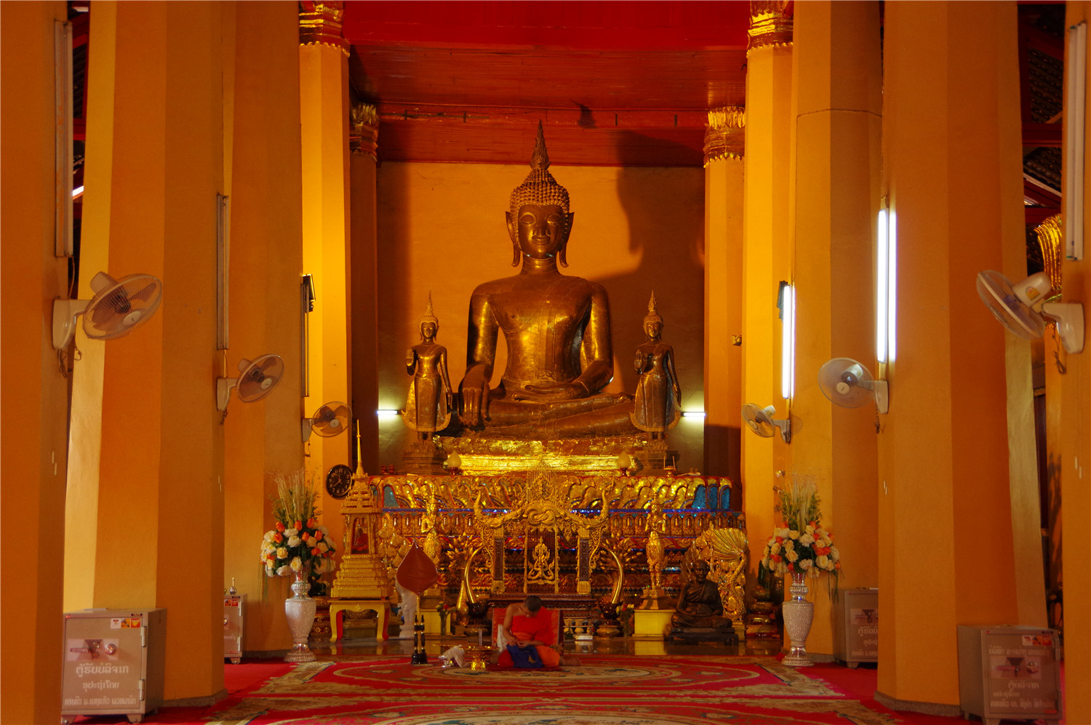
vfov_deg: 29.2
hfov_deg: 42.8
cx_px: 546
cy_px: 362
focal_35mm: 46
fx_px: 1393
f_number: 4.5
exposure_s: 1/60
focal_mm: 31
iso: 1600
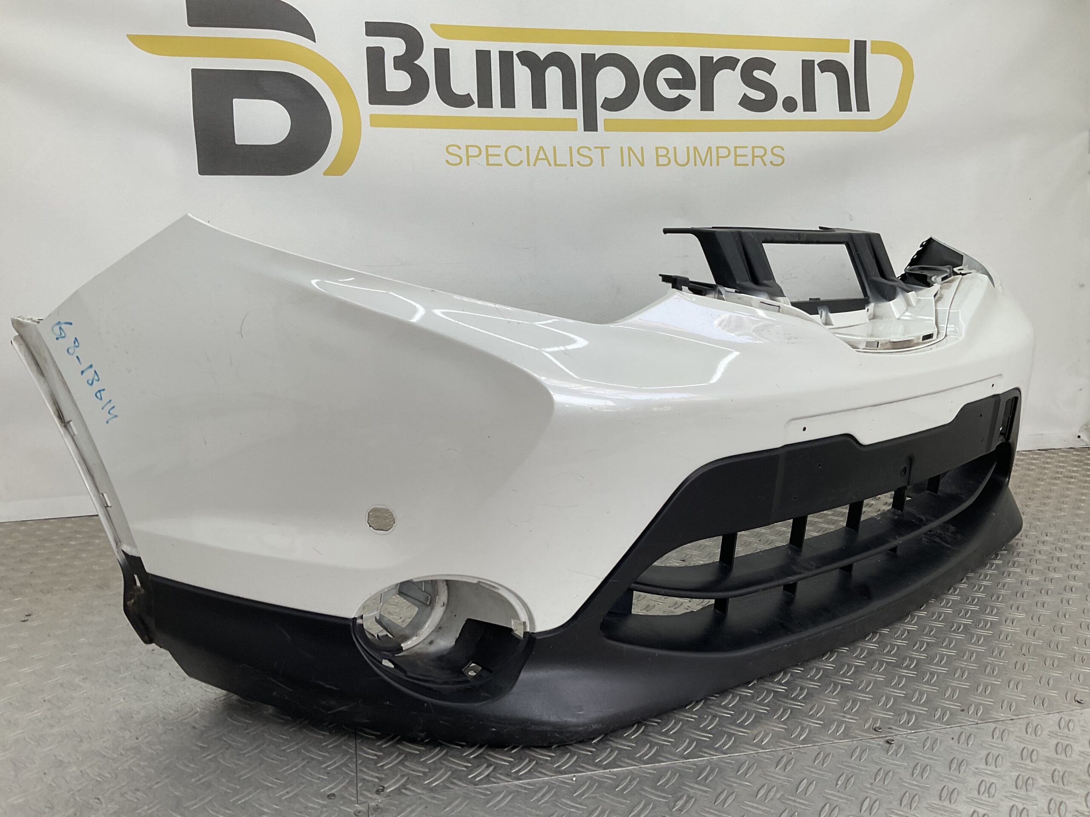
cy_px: 408
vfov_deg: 48.2
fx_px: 913
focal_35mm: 29
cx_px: 545
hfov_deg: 61.7
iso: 16
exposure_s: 1/179
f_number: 1.8
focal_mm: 3
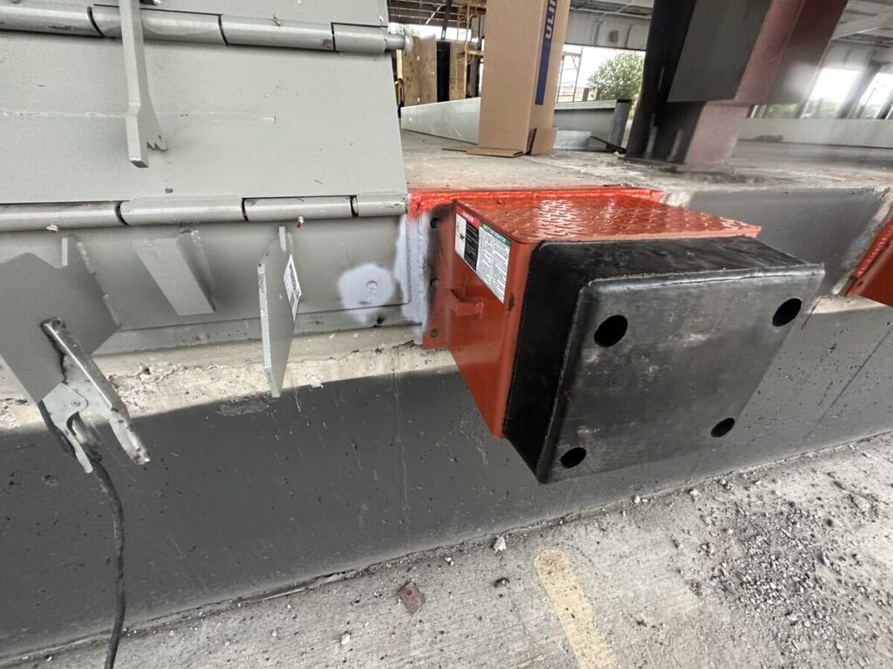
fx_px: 361
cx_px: 446
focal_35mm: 14
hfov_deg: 102.1
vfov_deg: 85.7
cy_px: 334
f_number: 2.2
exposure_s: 1/60
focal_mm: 2.22
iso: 400
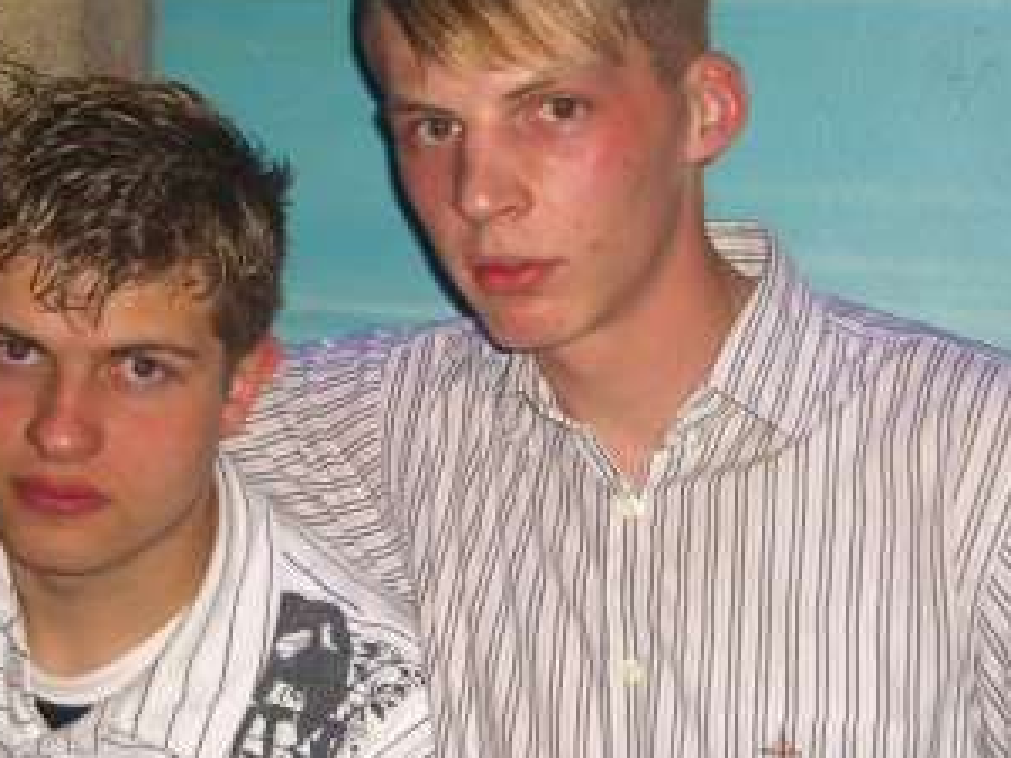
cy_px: 421
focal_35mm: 76
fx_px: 2220
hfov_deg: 25.6
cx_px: 421
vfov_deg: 19.4
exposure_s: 1/60
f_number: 2.8
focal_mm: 7.9
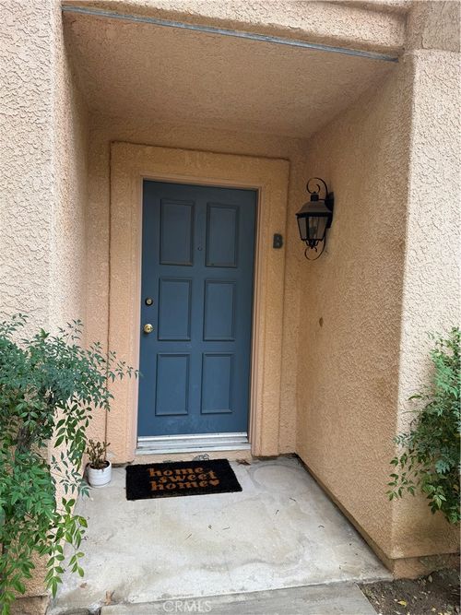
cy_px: 308
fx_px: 426
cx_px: 230
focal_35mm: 24
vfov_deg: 71.6
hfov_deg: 56.8
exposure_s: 1/121
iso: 64
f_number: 1.78
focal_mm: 6.76
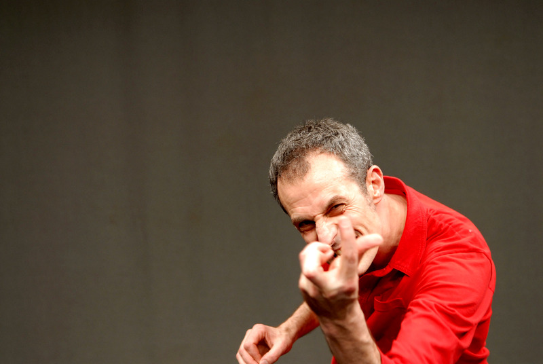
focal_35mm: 68
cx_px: 272
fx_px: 1020
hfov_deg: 29.8
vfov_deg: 20.2
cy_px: 182
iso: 400
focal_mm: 45
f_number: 3.5
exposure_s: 1/30
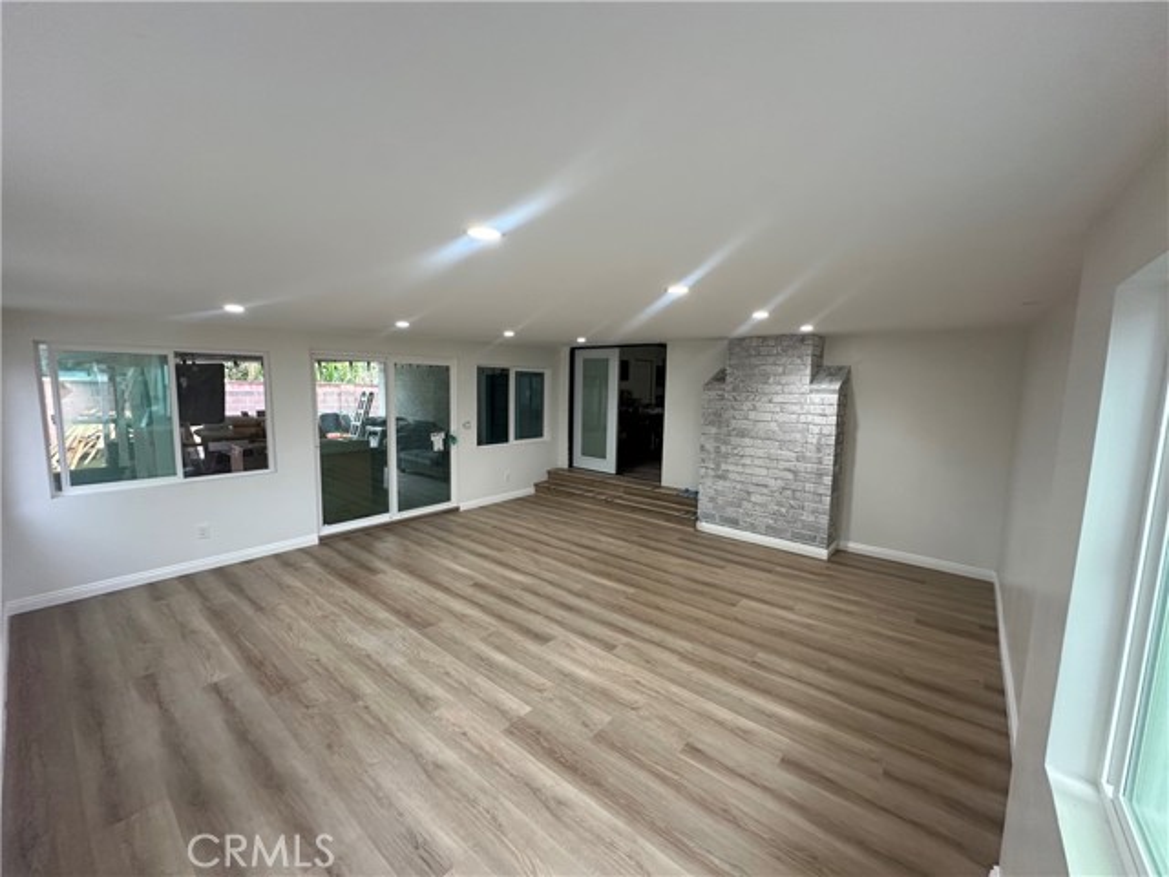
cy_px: 438
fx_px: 473
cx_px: 584
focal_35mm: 14
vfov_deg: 85.7
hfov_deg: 102.1
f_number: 2.2
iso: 160
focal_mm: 2.22
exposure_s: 1/60
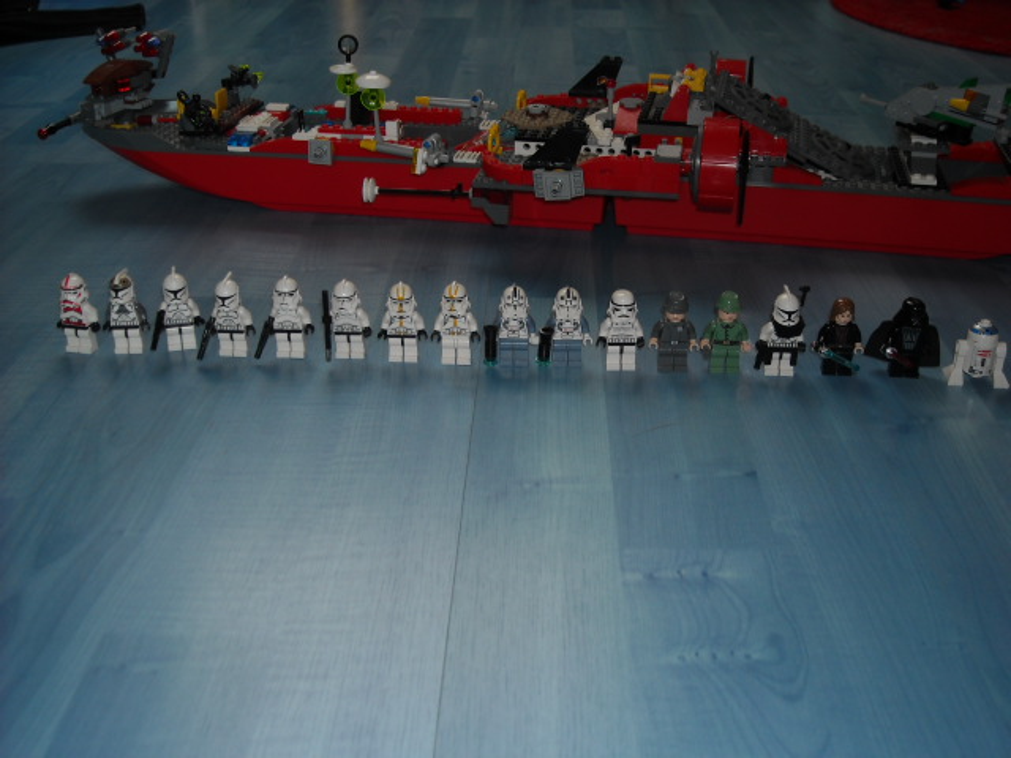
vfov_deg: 32.9
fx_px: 1285
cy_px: 379
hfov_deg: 42.9
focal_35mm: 44
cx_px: 506
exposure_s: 1/76
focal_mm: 7.1
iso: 64
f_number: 3.1
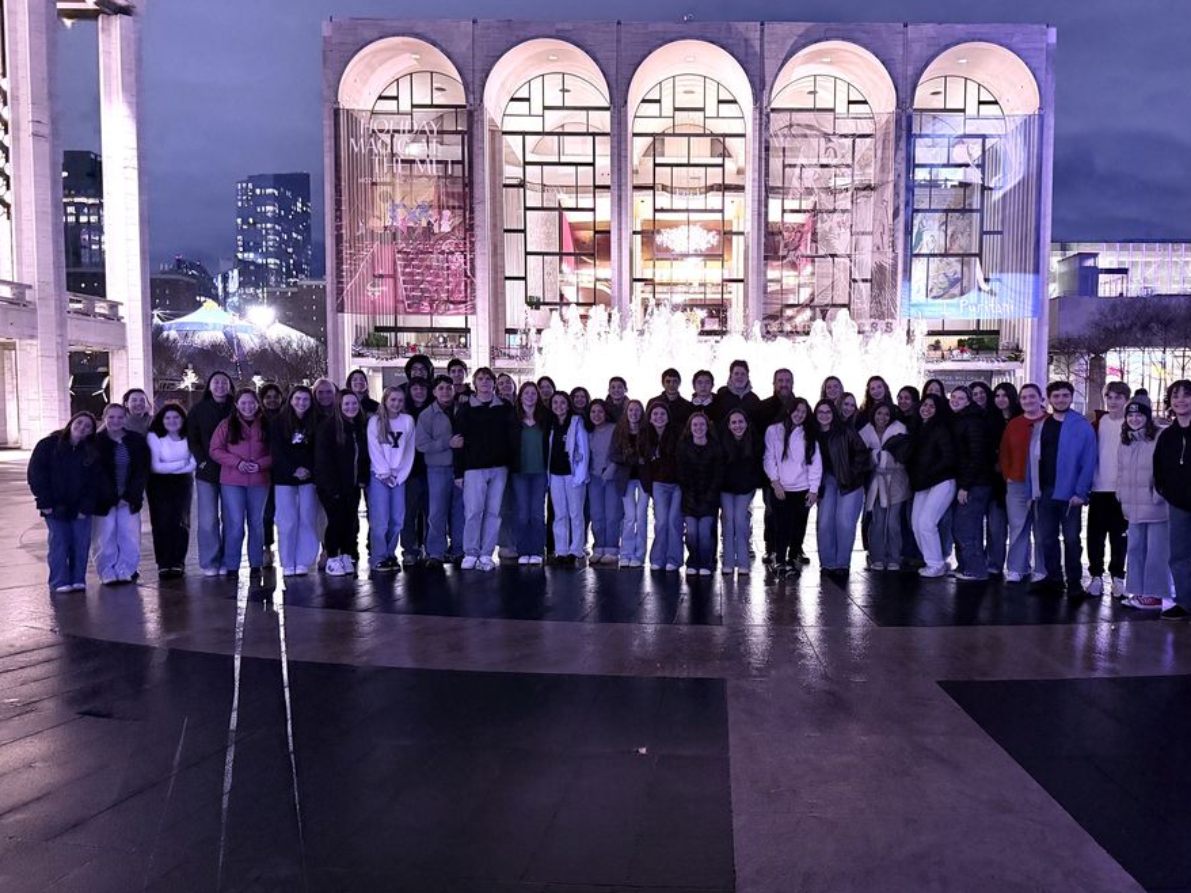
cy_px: 464
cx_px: 688
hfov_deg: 63.1
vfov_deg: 49.7
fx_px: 963
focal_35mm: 28
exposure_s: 1/40
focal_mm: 6.76
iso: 1000
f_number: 1.78
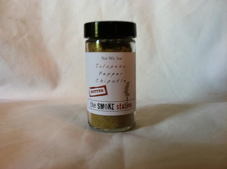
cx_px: 114
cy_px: 84
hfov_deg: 52.7
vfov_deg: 40.6
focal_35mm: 35
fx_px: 229
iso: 100
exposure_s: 1/30
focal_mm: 3.85
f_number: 2.8
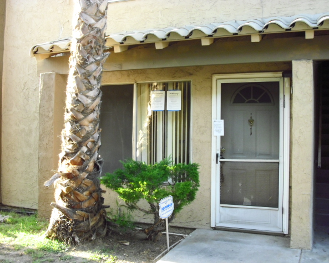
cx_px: 165
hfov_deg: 45.8
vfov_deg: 37.4
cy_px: 131
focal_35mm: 40
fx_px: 390
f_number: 2.8
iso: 200
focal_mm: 6.2
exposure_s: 1/80
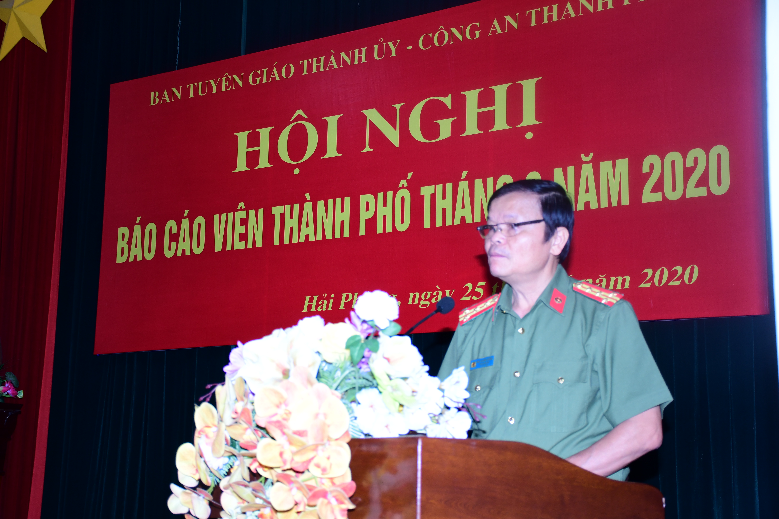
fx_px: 1136
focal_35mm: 52
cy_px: 260
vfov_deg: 25.8
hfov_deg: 37.9
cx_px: 390
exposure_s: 1/200
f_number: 4.2
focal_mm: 35
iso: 500
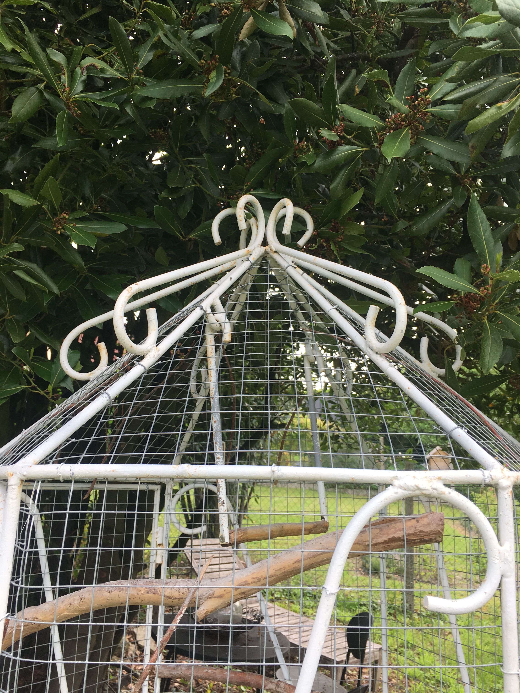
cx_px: 260
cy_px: 346
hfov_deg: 48.2
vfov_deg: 61.7
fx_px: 581
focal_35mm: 29
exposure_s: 1/187
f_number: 2.2
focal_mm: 4.15
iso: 25
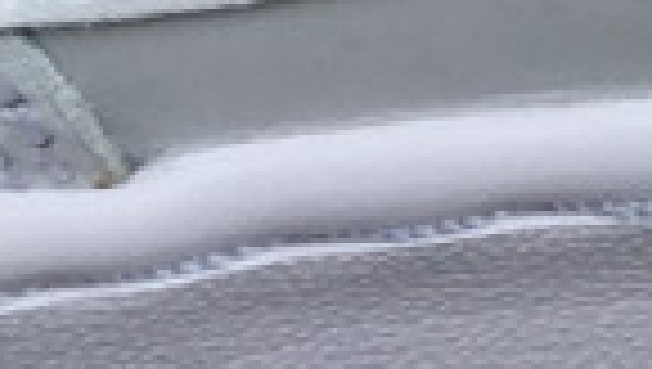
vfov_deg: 5.7
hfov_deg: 9.9
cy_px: -389
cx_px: -445
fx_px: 3618
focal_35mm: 209
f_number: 2.4
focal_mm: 3.3
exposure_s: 1/708
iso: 25
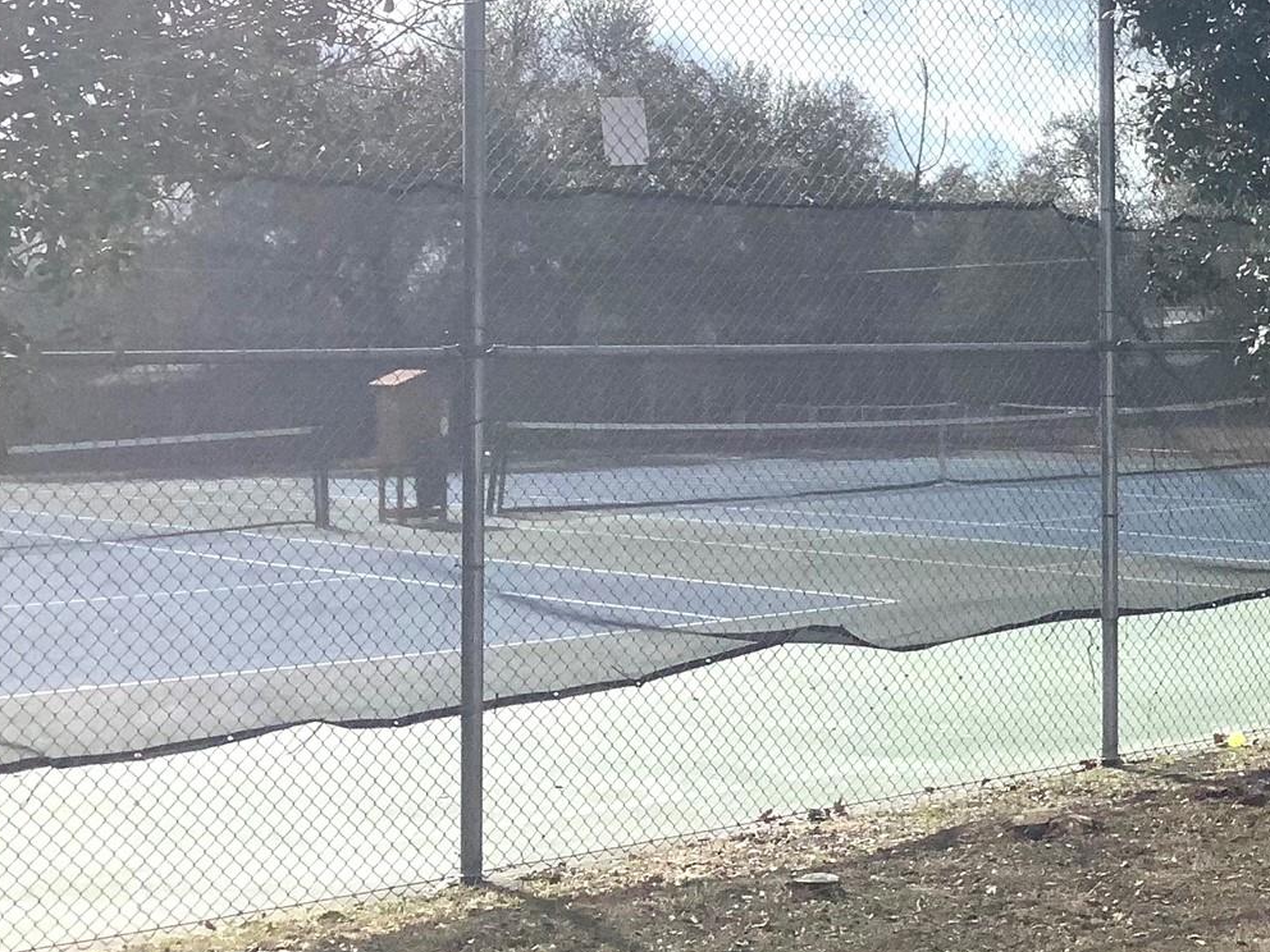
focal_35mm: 64
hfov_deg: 28.2
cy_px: 253
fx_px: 2348
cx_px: 1298
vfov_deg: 22.7
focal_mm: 3.3
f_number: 2.4
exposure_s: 1/2717
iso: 25
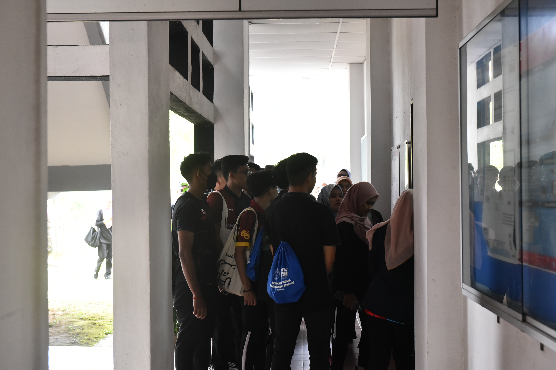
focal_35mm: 60
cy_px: 185
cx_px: 278
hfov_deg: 33.4
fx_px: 927
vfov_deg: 22.6
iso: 4000
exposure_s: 1/125
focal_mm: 60
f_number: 5
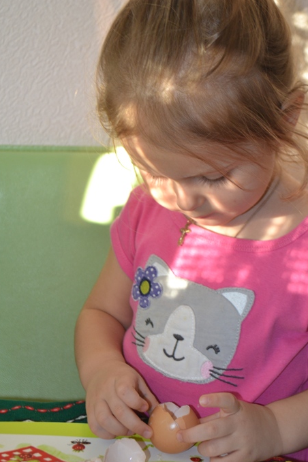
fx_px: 873
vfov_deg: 29.6
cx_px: 142
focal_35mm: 68
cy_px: 247
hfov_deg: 20.0
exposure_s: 1/60
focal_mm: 40
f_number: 5.3
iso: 500
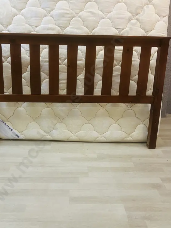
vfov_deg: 52.5
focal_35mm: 35
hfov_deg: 40.6
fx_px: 231
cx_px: 73
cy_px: 100
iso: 80
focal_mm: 3.99
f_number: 1.8
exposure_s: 1/50
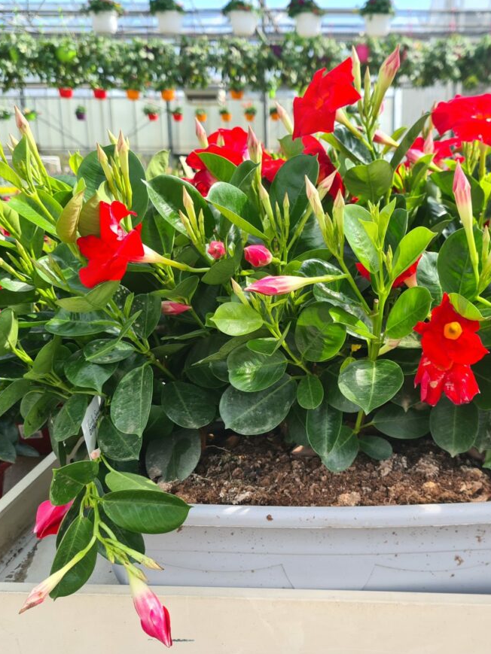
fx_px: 662
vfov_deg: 52.6
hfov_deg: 40.1
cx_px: 335
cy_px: 325
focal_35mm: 35
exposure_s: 1/614
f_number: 1.8
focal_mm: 5.4
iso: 50
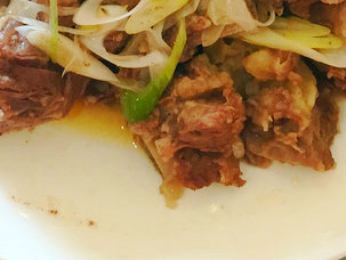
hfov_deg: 22.7
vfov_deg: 16.2
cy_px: -86
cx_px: 194
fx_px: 861
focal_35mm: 86
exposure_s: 1/33
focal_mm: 4.15
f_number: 2.2
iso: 32
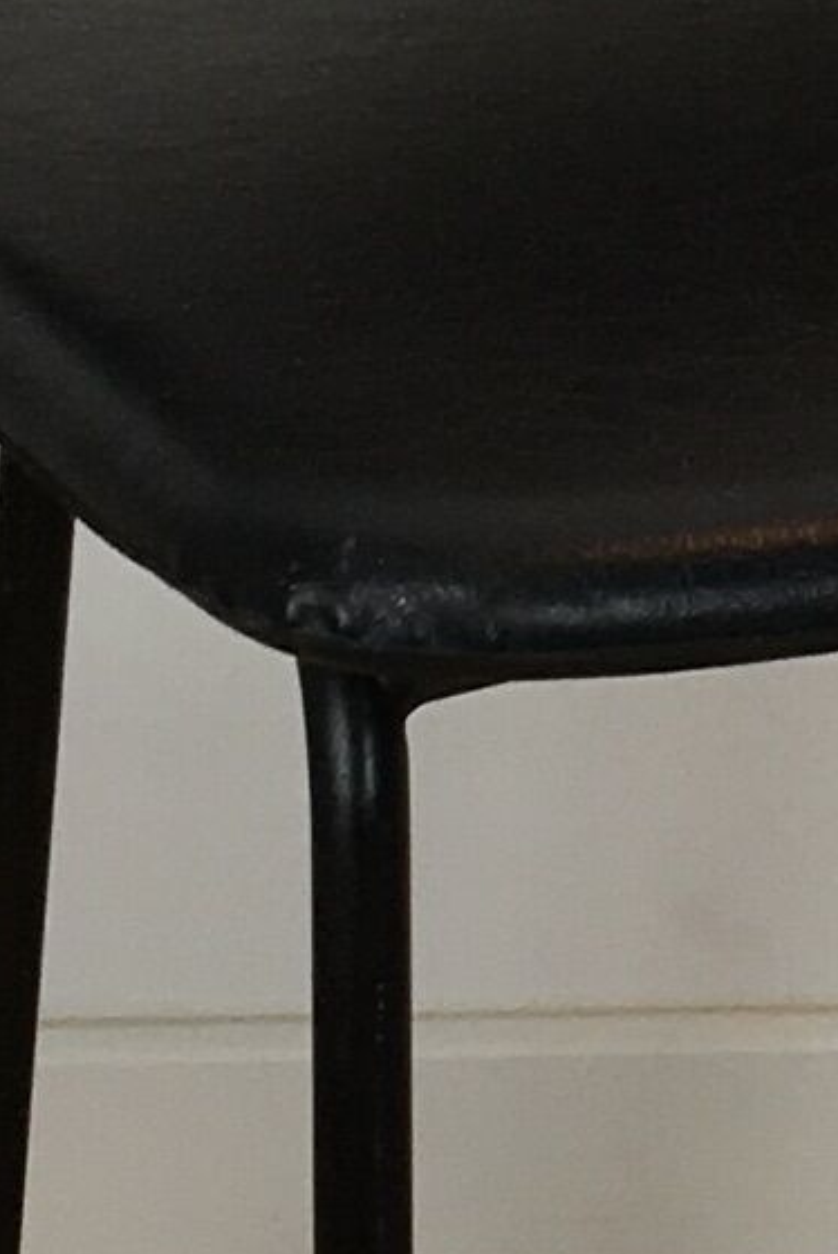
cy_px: -1057
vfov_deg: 9.0
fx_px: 7567
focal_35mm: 217
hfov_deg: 6.0
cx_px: 2147
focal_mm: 4.15
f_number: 2.2
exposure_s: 1/33
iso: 25
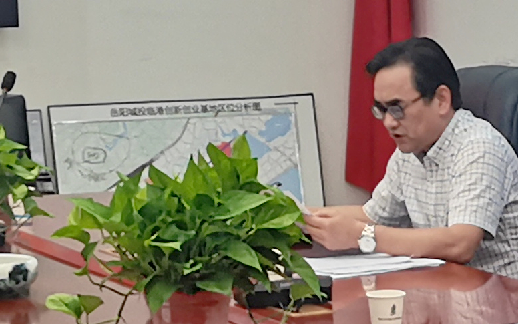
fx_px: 2400
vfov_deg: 7.7
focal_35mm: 170
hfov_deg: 12.1
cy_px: 299
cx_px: 597
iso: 100
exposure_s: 1/100
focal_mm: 4.94
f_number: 1.9
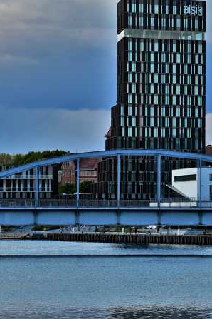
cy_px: 159
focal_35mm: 287
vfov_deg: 7.2
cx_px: 174
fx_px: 2535
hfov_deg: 4.8
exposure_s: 1/60
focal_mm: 190
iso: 200
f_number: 10
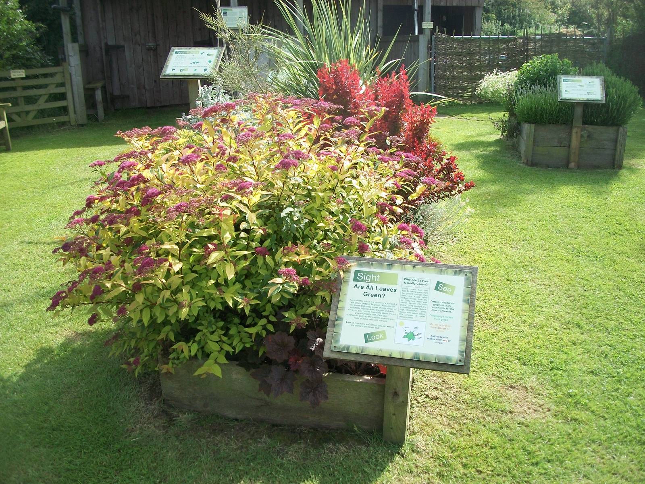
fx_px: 596
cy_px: 242
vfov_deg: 44.2
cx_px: 322
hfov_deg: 56.8
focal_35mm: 32
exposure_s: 1/400
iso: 80
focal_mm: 5.7
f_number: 2.9
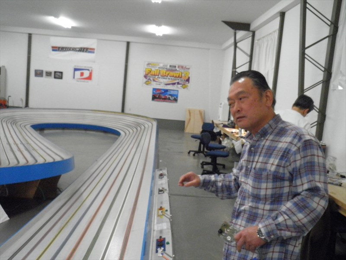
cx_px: 173
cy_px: 130
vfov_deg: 41.8
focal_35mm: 34
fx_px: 340
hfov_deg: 54.0
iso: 800
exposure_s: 1/80
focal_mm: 6.1
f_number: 3.5
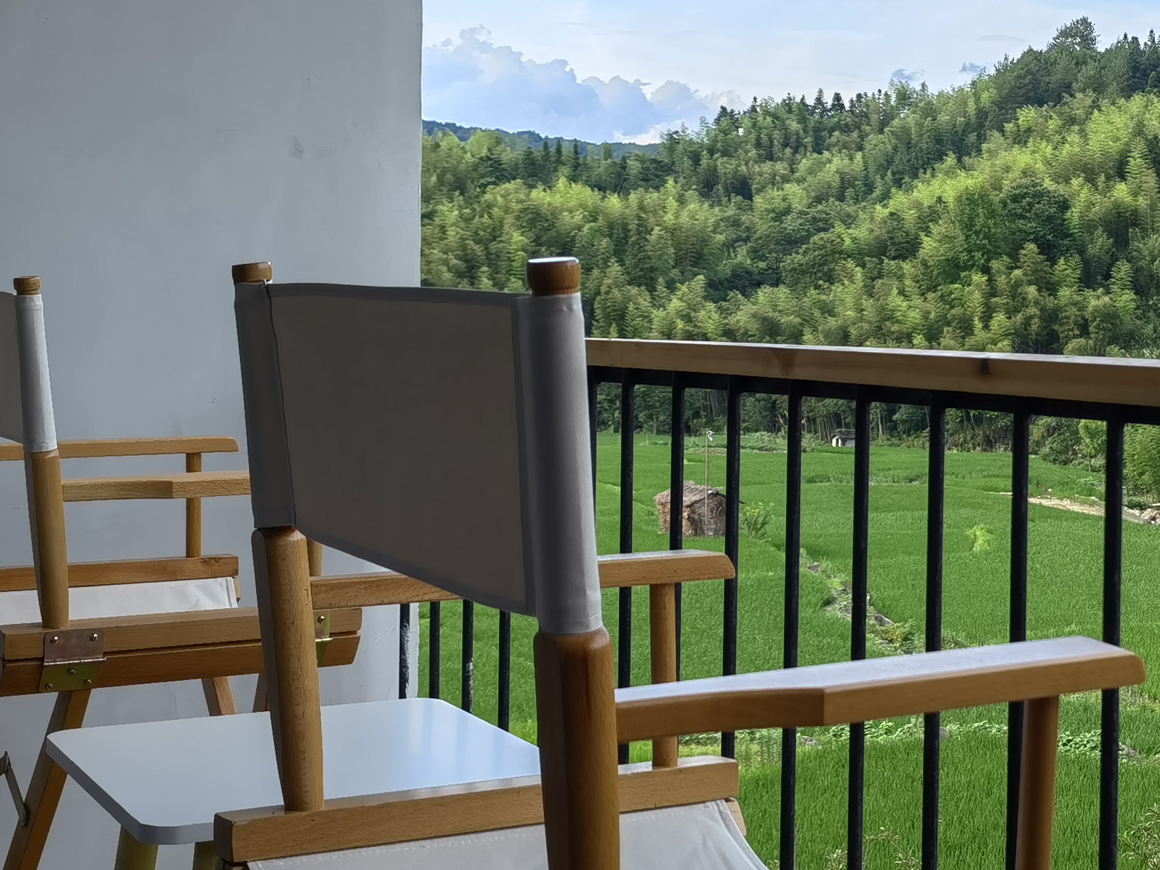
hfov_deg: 32.8
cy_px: 363
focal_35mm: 58
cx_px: 818
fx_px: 1944
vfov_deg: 25.2
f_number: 1.8
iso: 50
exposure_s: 1/1065
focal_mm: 5.54
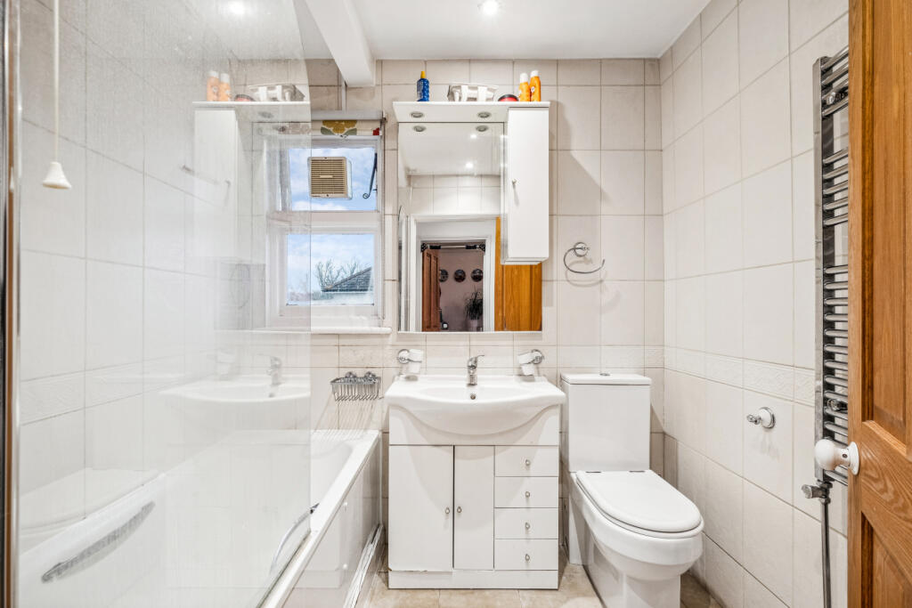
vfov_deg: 77.3
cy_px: 304
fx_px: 380
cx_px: 456
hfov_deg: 100.4
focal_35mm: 15
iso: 640
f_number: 8
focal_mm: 10
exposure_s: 1/13
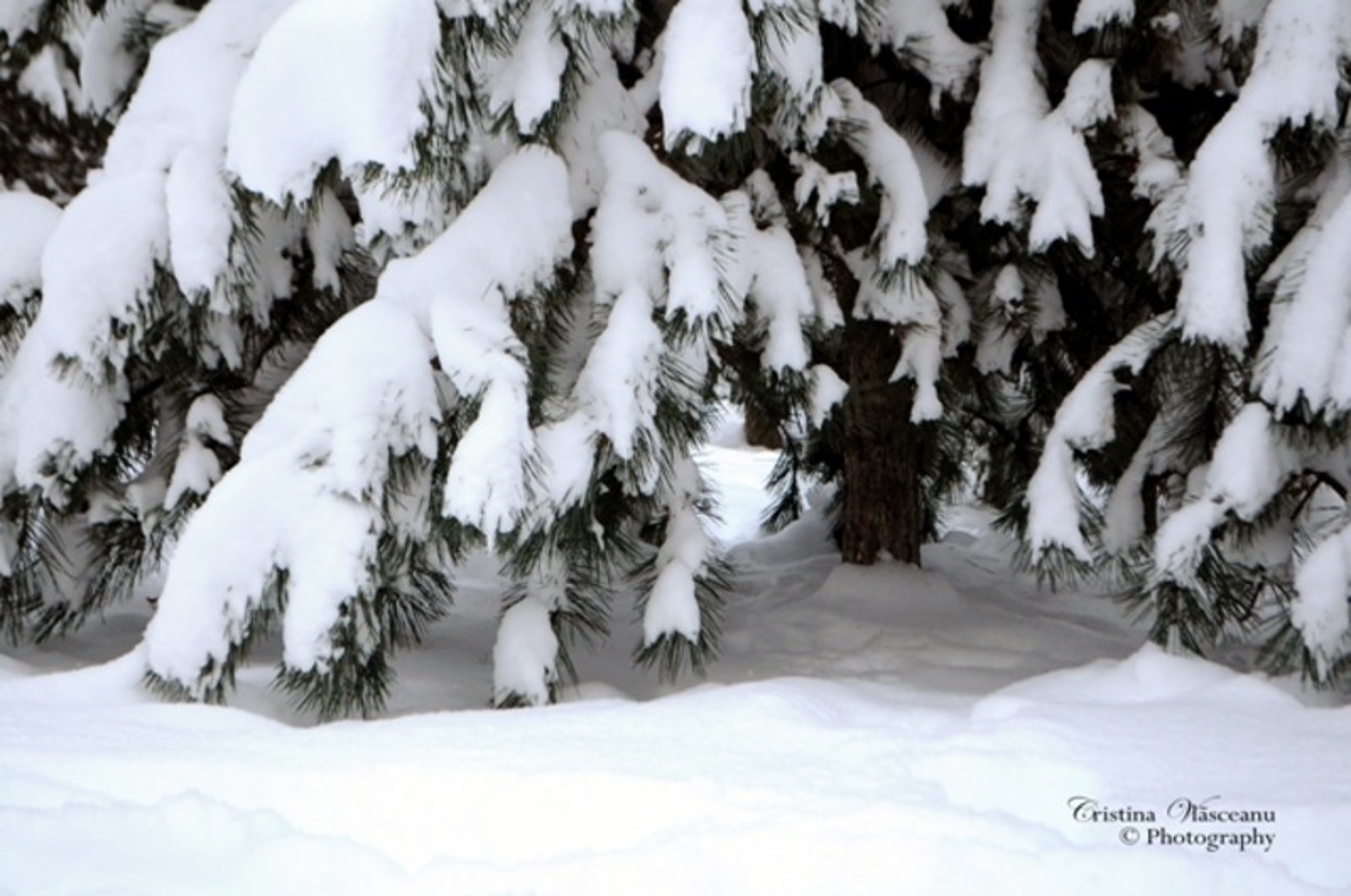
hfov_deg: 29.9
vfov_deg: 20.1
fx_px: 2530
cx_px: 676
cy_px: 448
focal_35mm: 68
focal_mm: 45
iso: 500
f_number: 5.3
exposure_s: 1/125
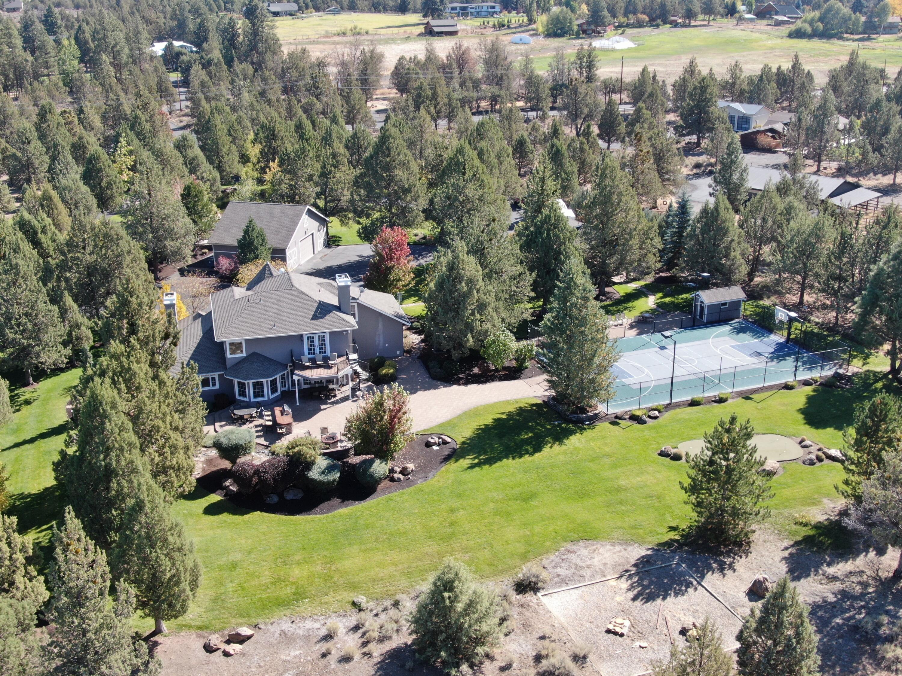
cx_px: 451
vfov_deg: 36.0
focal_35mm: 40
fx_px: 1042
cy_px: 338
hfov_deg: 46.8
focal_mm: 6.92
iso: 100
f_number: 3.5
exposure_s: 1/240
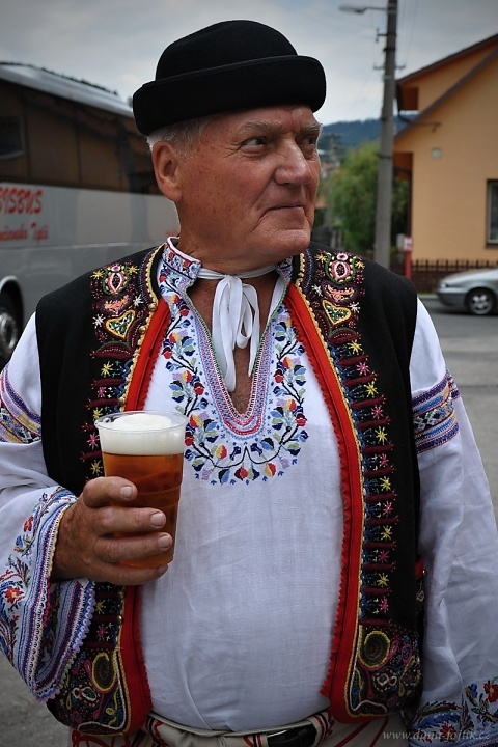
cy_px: 374
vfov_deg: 35.1
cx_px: 249
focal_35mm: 57
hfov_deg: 23.8
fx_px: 1183
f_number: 8
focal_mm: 38
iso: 200
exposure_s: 1/200
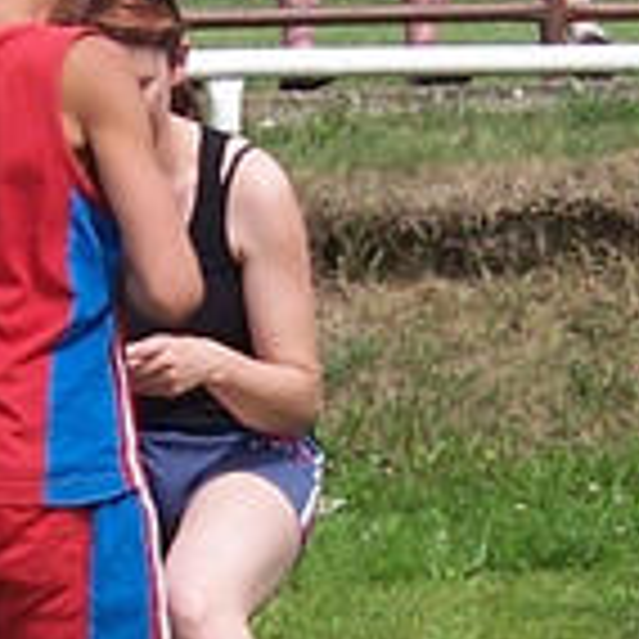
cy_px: 400
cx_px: 171
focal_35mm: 210
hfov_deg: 8.3
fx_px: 4386
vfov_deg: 8.3
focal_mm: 5.5
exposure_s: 1/1000
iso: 80
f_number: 3.4
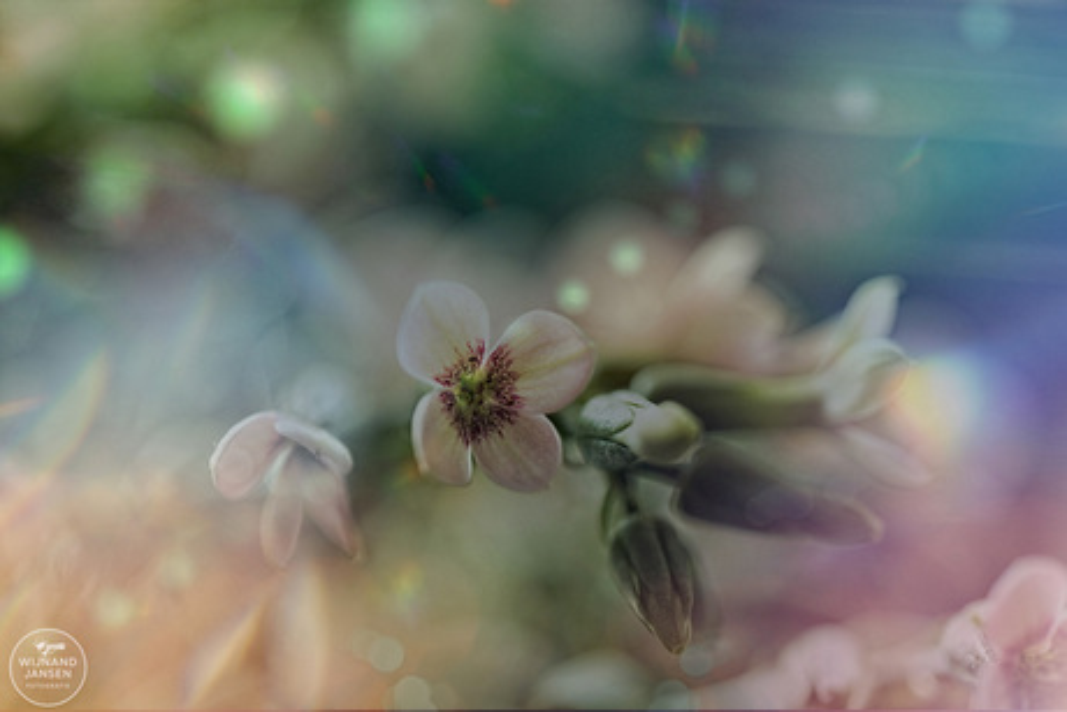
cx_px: 534
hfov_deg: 22.6
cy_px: 356
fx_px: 2668
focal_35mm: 90
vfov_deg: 15.2
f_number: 2.8
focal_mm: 90
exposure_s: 1/80
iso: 800
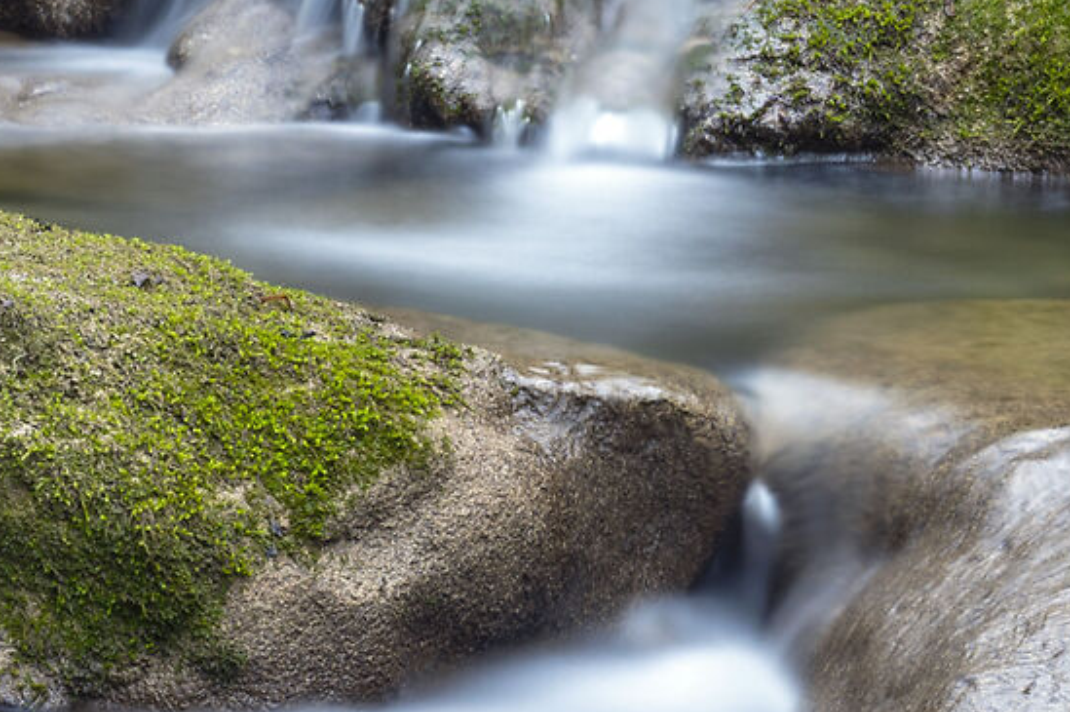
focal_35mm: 245
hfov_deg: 8.4
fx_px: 7275
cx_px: 971
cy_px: -34
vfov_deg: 5.6
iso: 100
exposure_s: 30
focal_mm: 56
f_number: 22
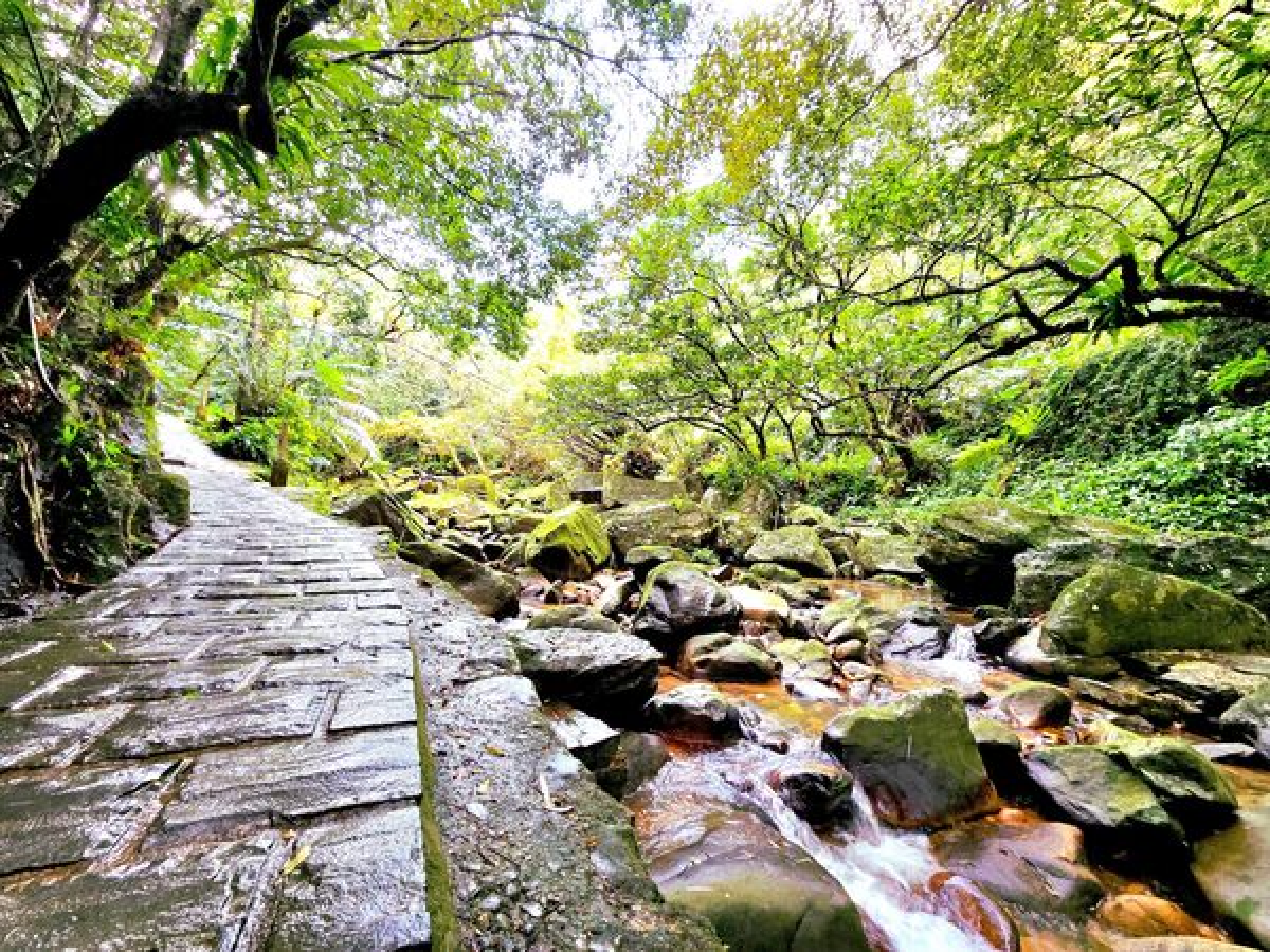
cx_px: 635
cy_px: 476
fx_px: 477
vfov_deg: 89.9
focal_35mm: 13
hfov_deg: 106.2
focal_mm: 2.2
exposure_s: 1/60.2
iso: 80
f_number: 2.2
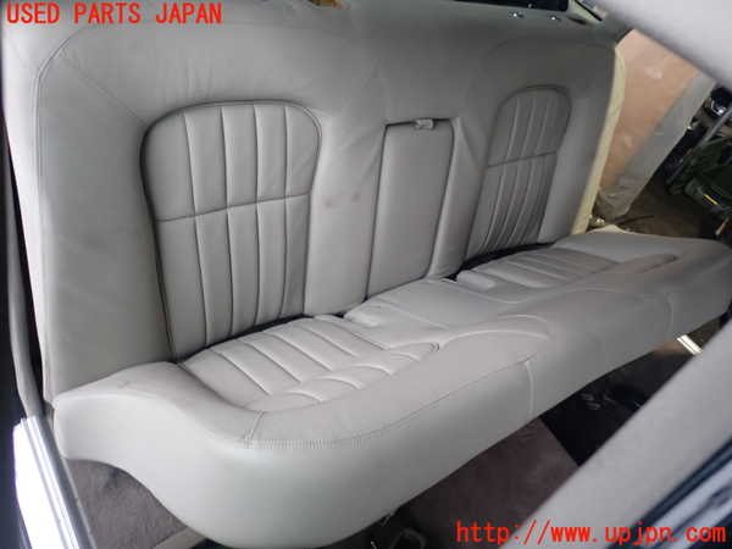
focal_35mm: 25
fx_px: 529
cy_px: 274
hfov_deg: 69.4
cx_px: 366
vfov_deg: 54.9
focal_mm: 4.5
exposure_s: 1/30
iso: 200
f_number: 2
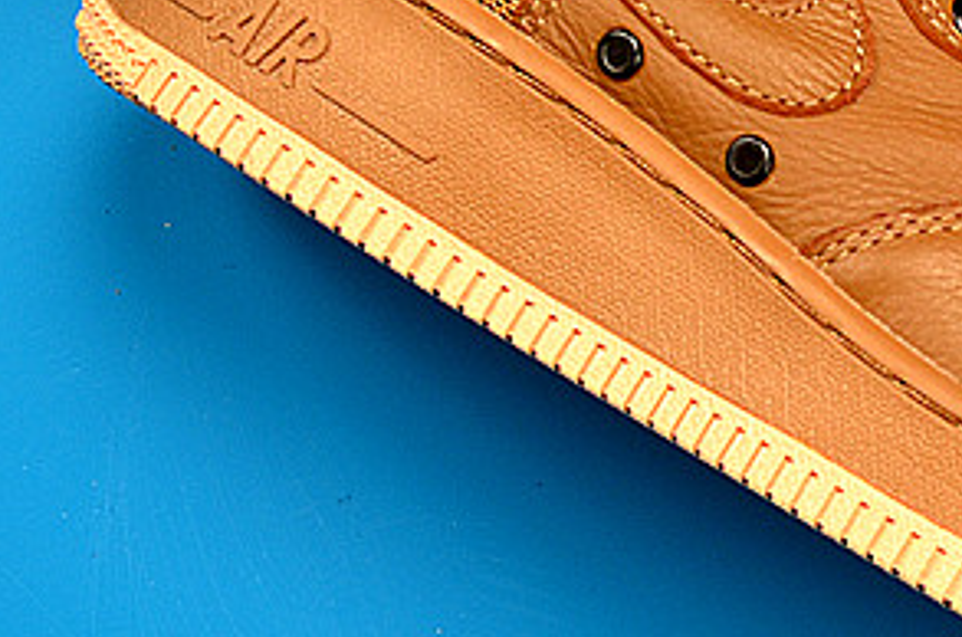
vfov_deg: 6.0
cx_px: 1599
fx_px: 6111
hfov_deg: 8.7
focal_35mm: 229
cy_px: 479
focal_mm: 35
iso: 250
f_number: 7.1
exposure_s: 1/100
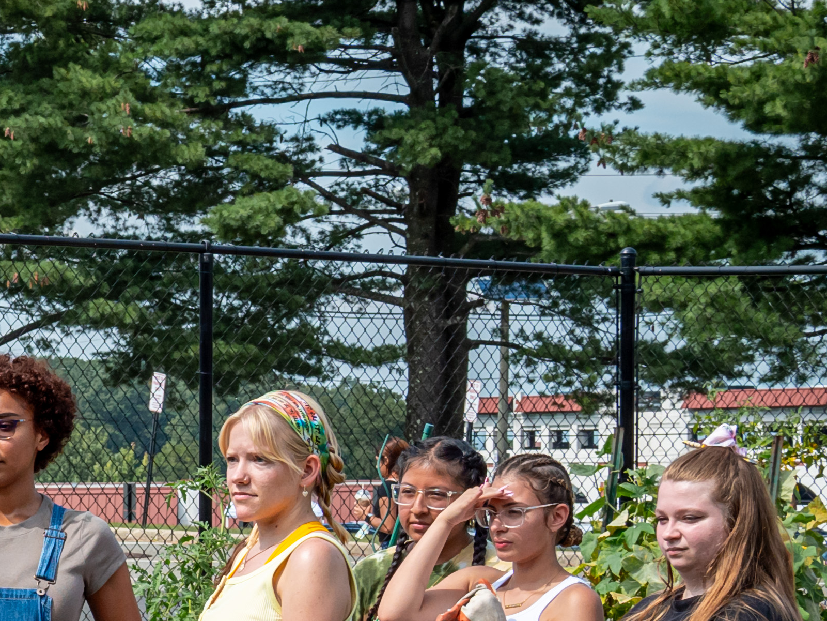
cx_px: -300
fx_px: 3249
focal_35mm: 136
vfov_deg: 10.8
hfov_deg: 13.9
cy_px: 687
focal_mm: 21
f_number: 5.6
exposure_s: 1/640
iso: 200
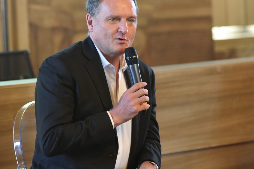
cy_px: 83
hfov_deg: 10.7
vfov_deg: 7.2
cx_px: 127
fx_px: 1354
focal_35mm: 192
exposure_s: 1/250
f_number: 3.5
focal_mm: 135
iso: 3200
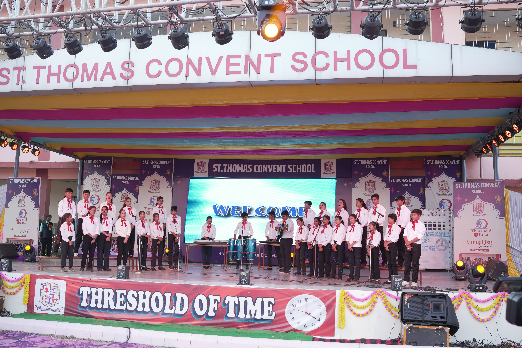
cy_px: 174
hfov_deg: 54.4
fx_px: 507
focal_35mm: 35
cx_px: 261
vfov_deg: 37.9
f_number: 5
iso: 500
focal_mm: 35
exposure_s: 1/160
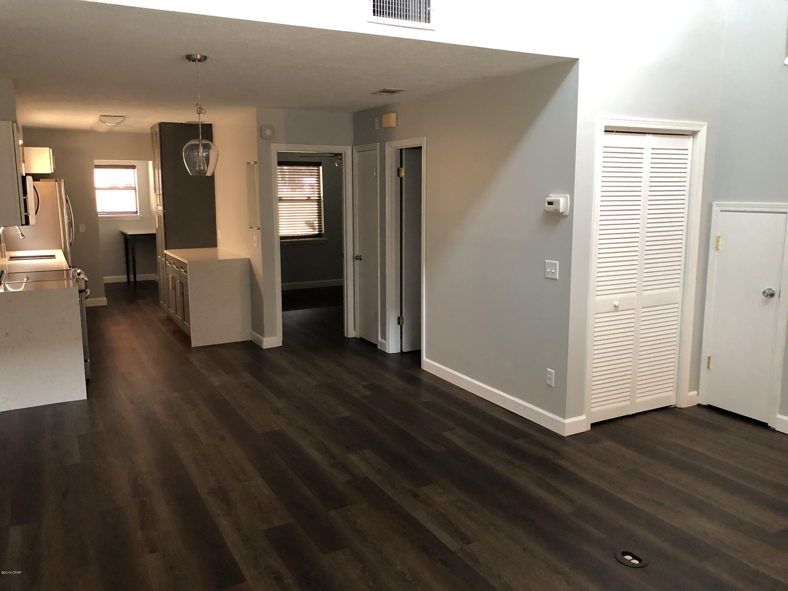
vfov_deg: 49.7
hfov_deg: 63.4
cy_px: 296
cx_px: 394
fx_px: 637
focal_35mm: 28
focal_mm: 3.99
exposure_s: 1/15
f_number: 1.8
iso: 100
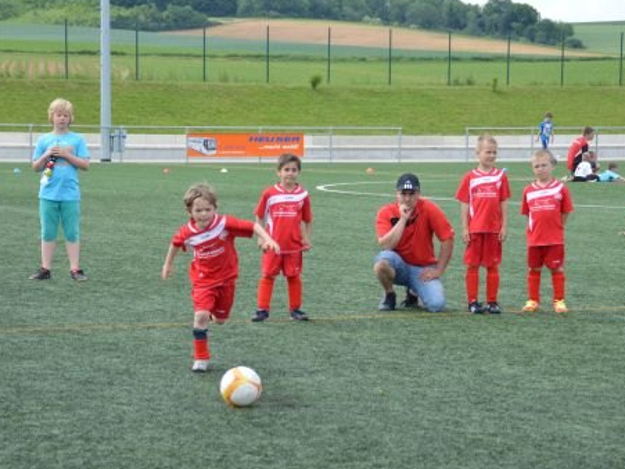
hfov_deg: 15.8
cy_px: 267
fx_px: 2250
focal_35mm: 125
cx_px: 285
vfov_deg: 11.9
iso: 400
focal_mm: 65
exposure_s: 1/800
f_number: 5
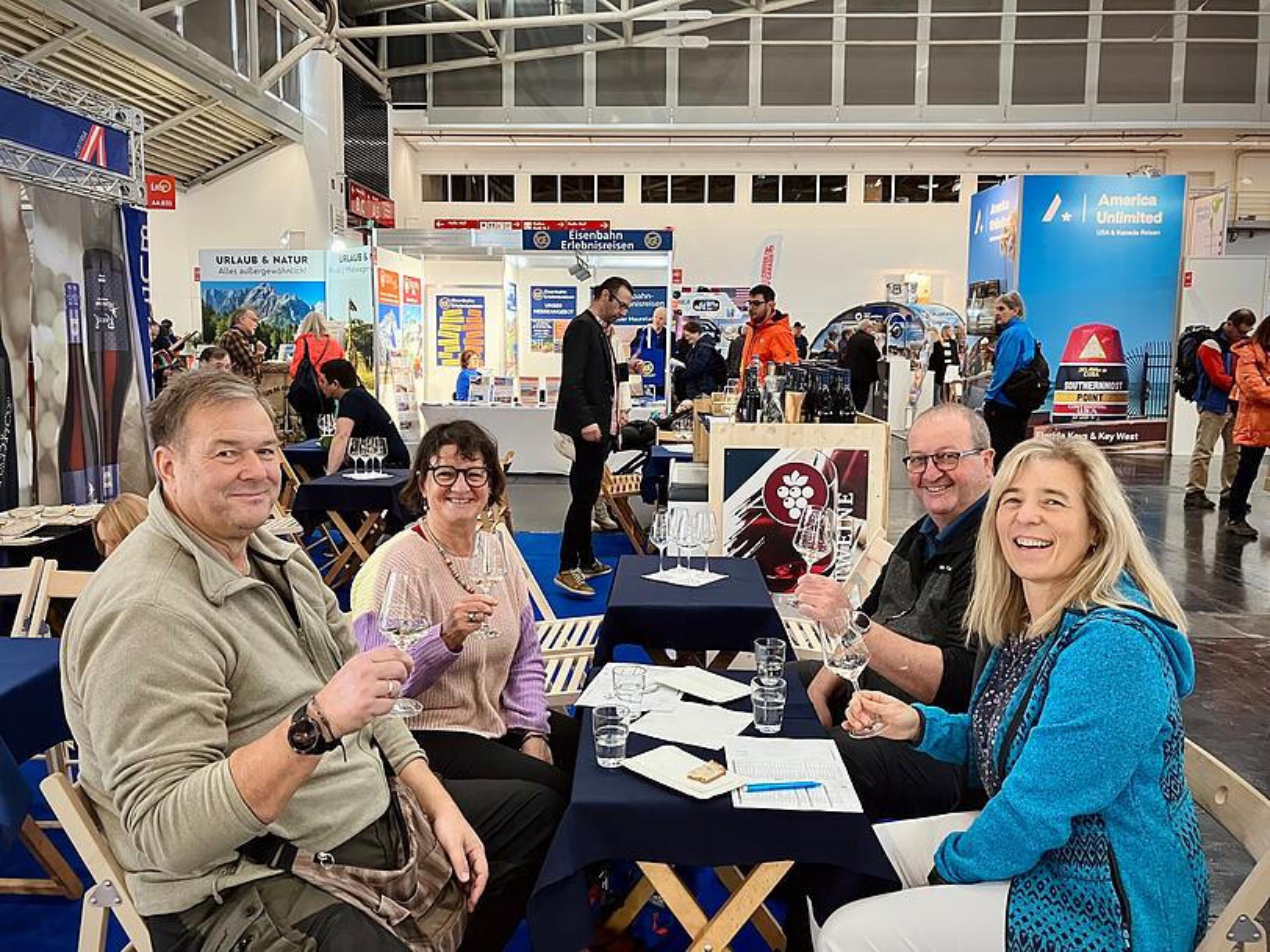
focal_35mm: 28
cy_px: 476
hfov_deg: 63.4
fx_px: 1027
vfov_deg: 49.7
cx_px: 635
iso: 160
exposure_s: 1/50
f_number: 1.8
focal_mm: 3.99
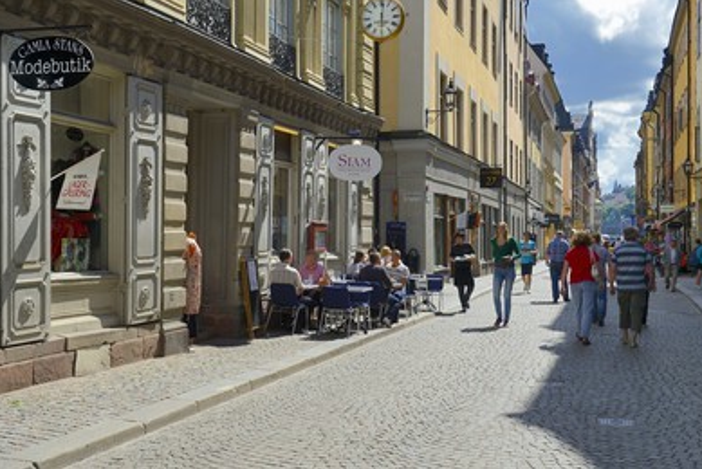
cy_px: 220
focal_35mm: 41
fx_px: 800
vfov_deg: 32.7
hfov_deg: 47.4
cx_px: 372
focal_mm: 38
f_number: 8
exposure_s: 1/250
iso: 100
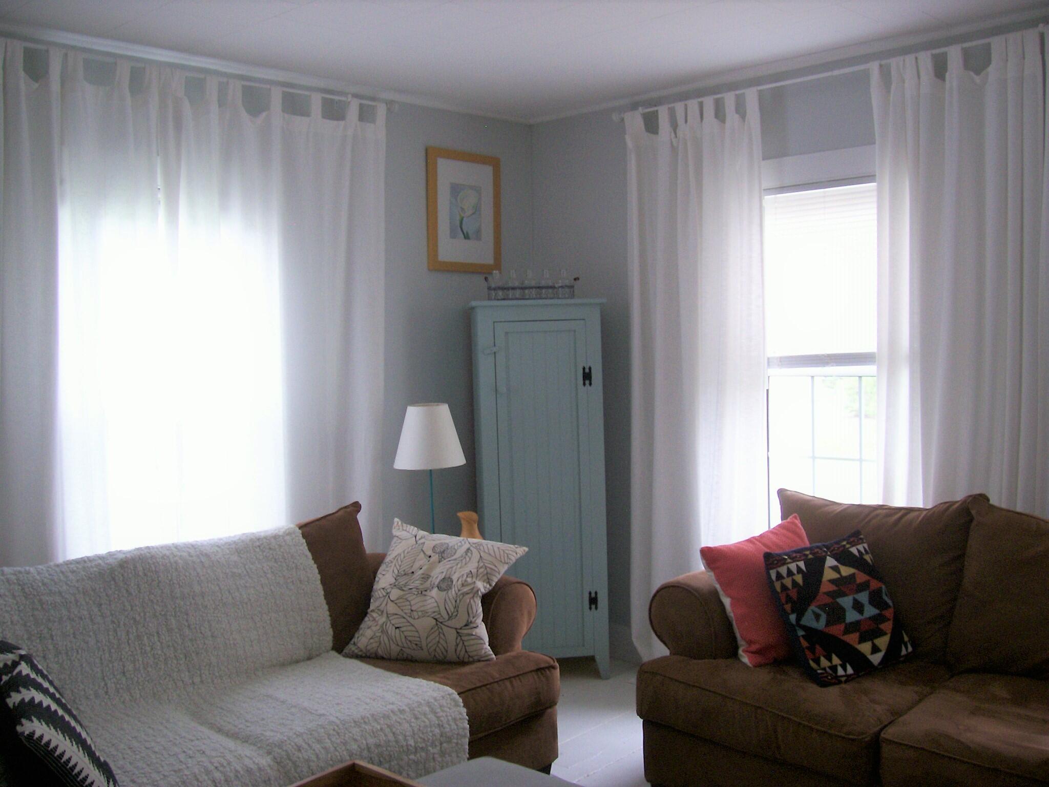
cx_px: 524
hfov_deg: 54.0
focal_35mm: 34
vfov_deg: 41.8
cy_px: 394
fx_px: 1030
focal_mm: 5.6
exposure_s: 1/32
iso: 111
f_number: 2.7
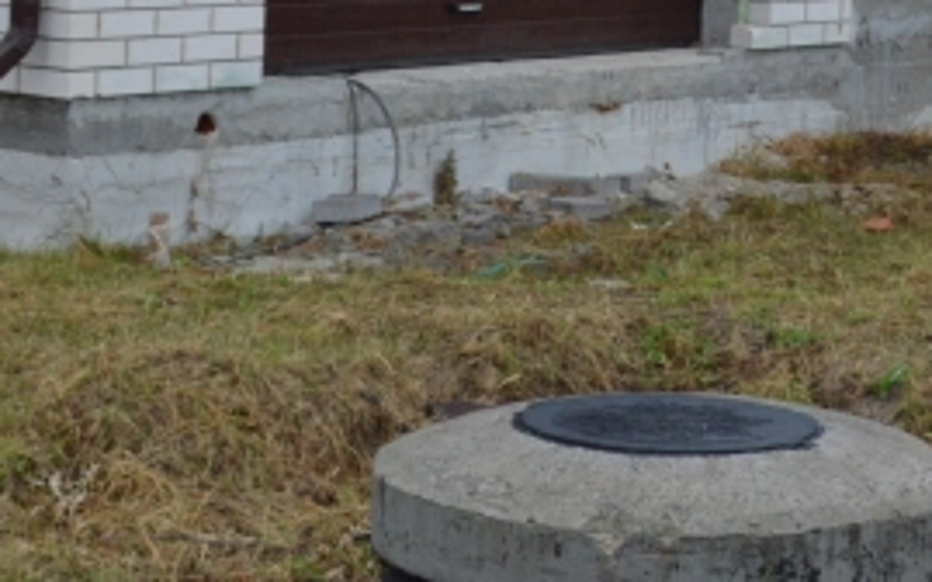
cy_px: -128
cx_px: 741
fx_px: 3251
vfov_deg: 10.1
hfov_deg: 16.2
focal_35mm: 128
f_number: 5.6
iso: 400
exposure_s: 1/125
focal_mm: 18
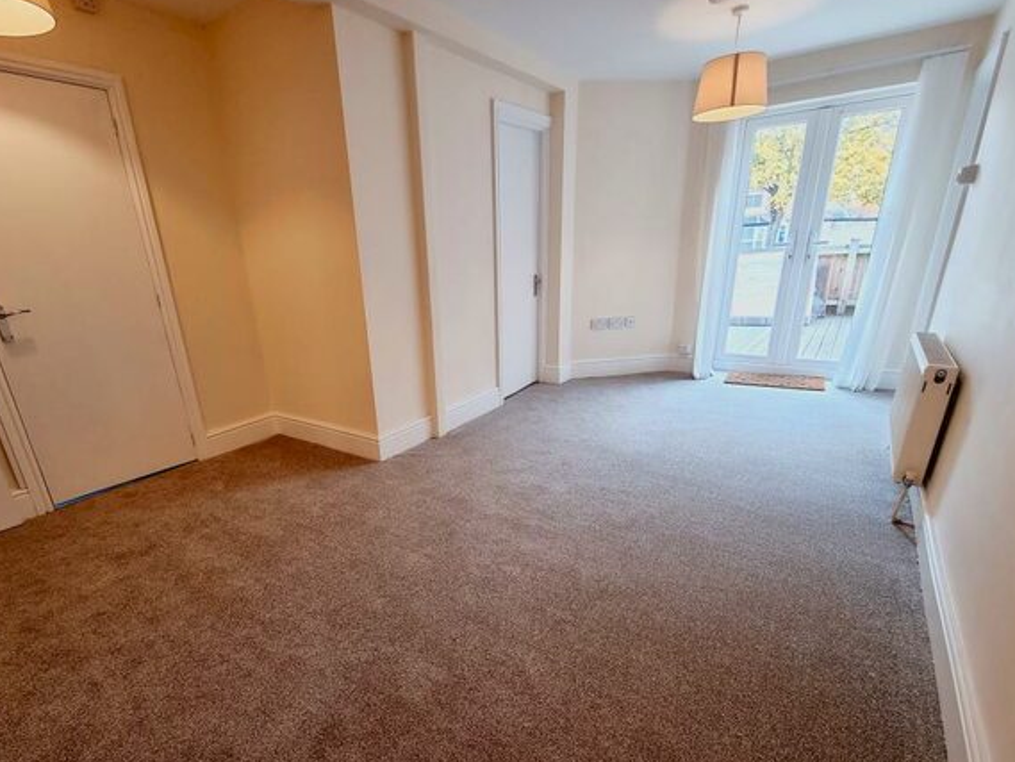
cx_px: 460
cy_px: 442
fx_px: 469
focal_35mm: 16
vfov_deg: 77.6
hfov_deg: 94.2
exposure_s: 1/50
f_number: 2.2
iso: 125
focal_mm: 2.2
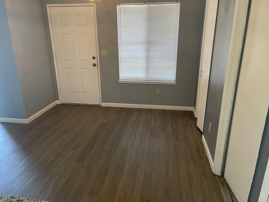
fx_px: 202
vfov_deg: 53.1
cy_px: 101
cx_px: 134
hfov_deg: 67.3
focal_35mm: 26
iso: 80
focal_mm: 5.1
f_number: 1.6
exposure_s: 1/60
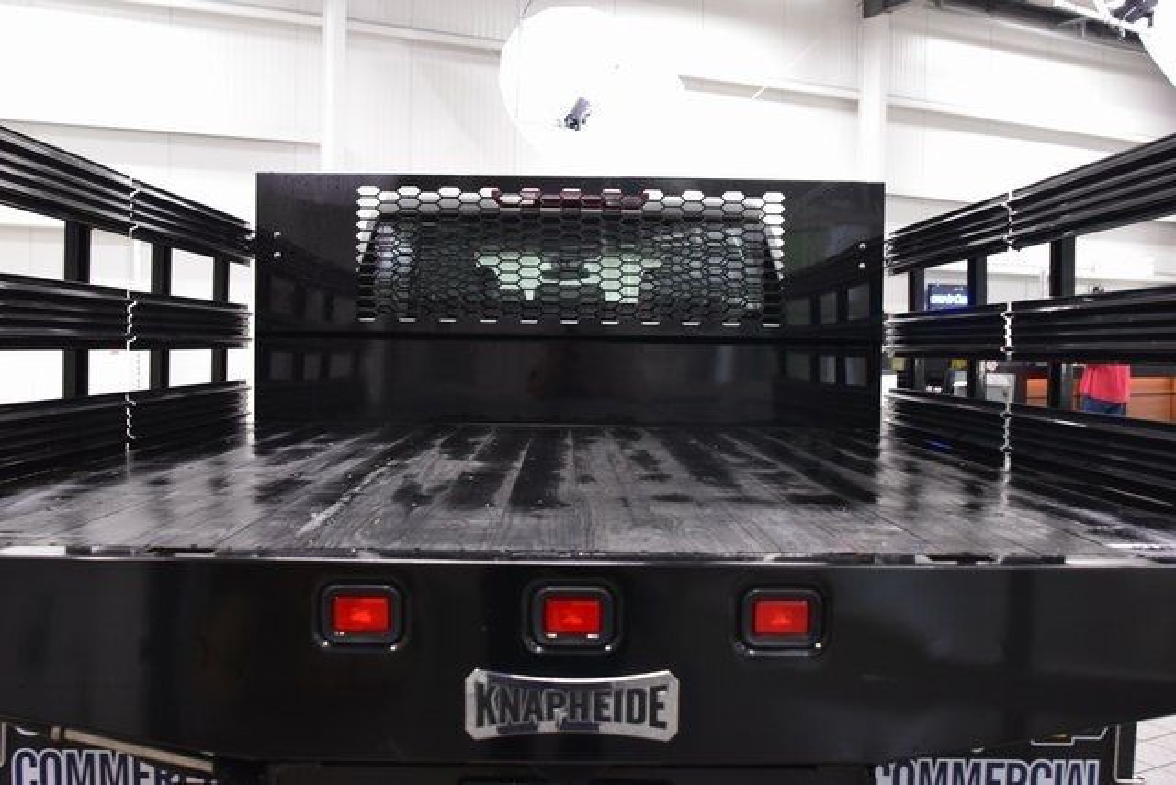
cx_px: 588
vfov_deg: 36.9
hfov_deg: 53.1
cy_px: 392
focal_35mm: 36
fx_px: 1176
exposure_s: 1/60
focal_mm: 24
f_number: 4
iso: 1600
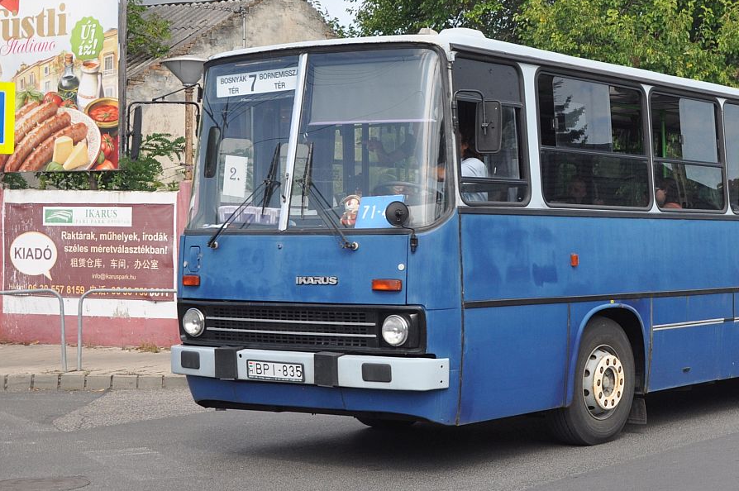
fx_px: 1948
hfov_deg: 21.3
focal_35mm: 95
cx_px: 570
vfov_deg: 14.3
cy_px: 167
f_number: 5
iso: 400
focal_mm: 40
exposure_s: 1/1250
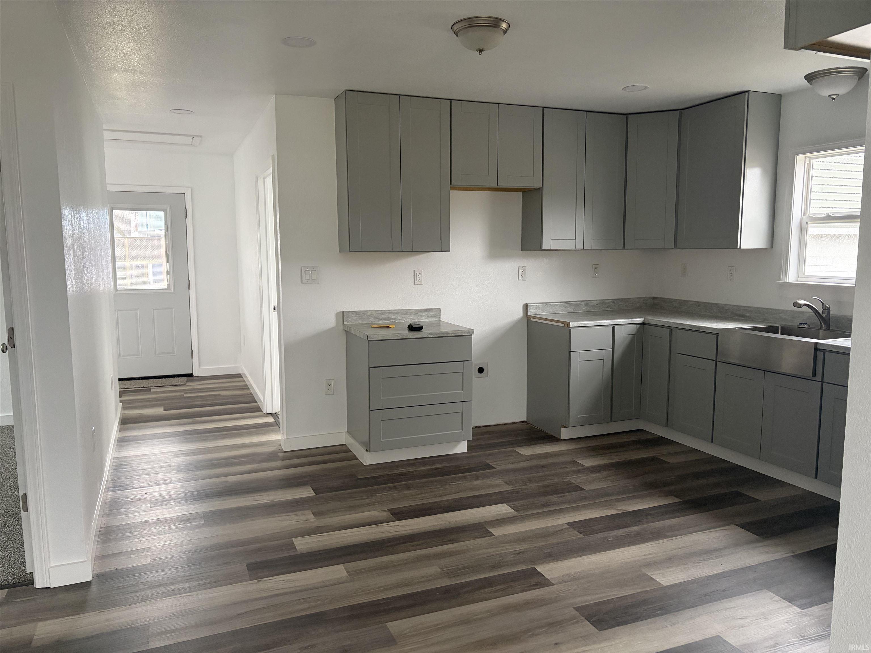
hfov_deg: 67.3
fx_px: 654
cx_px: 436
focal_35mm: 26
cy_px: 326
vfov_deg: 53.1
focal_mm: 5.96
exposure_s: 1/60
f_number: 1.6
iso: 400
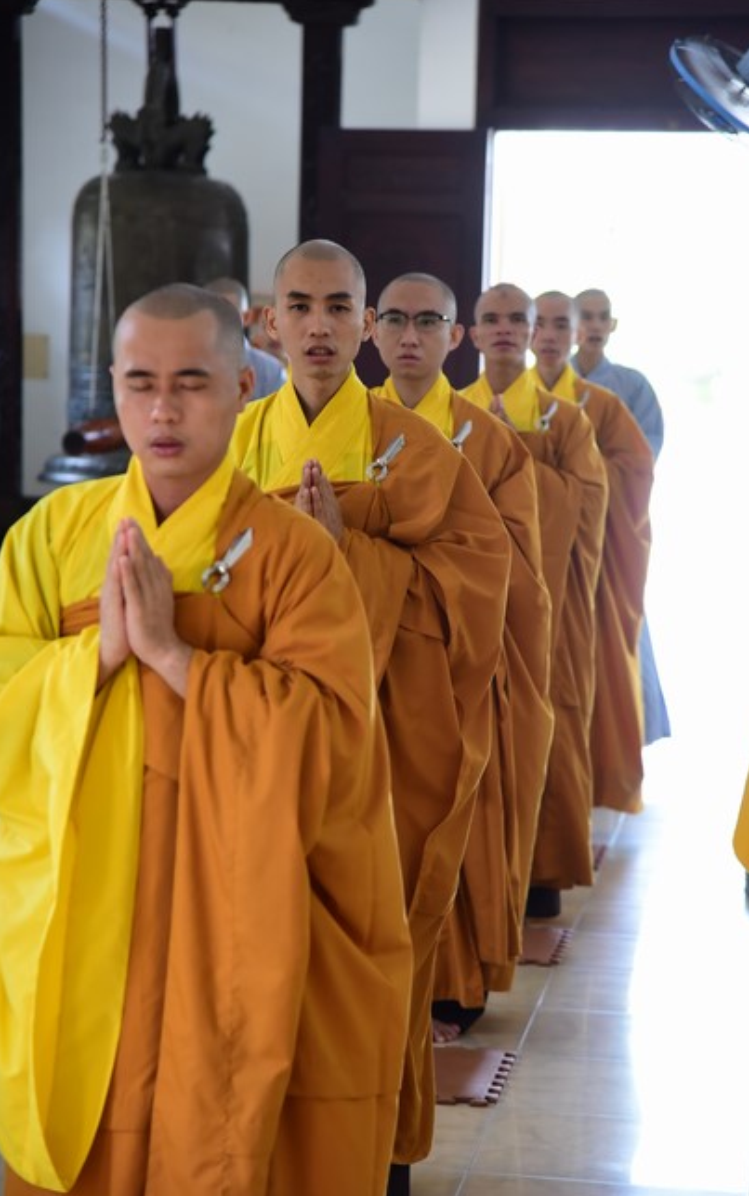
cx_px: 398
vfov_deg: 19.3
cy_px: 596
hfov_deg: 12.1
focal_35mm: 108
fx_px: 3524
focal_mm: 105
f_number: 5
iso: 2000
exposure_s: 1/50
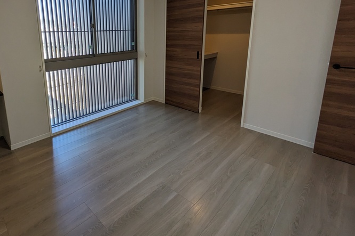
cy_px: 72
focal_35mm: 21
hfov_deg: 78.6
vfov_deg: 57.7
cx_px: 119
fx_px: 207
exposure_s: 1/143
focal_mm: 1.83
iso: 70
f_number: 2.2
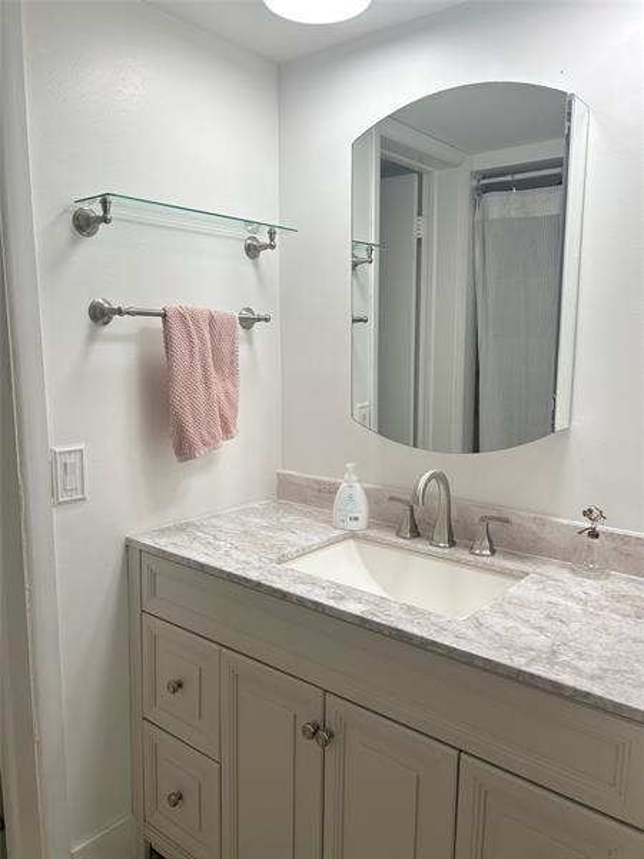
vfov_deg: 67.3
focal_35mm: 26
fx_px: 645
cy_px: 430
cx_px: 322
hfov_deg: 53.1
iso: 40
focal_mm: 5.7
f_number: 1.5
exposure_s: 1/178
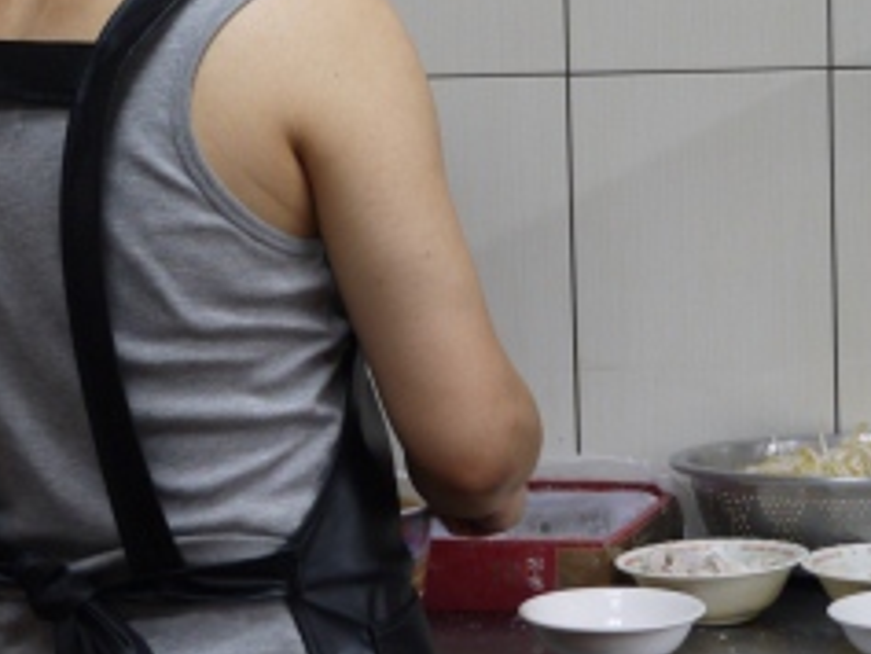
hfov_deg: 18.5
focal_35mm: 106
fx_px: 2668
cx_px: 492
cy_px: 250
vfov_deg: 14.0
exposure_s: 1/60
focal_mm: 28
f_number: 5.2
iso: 800
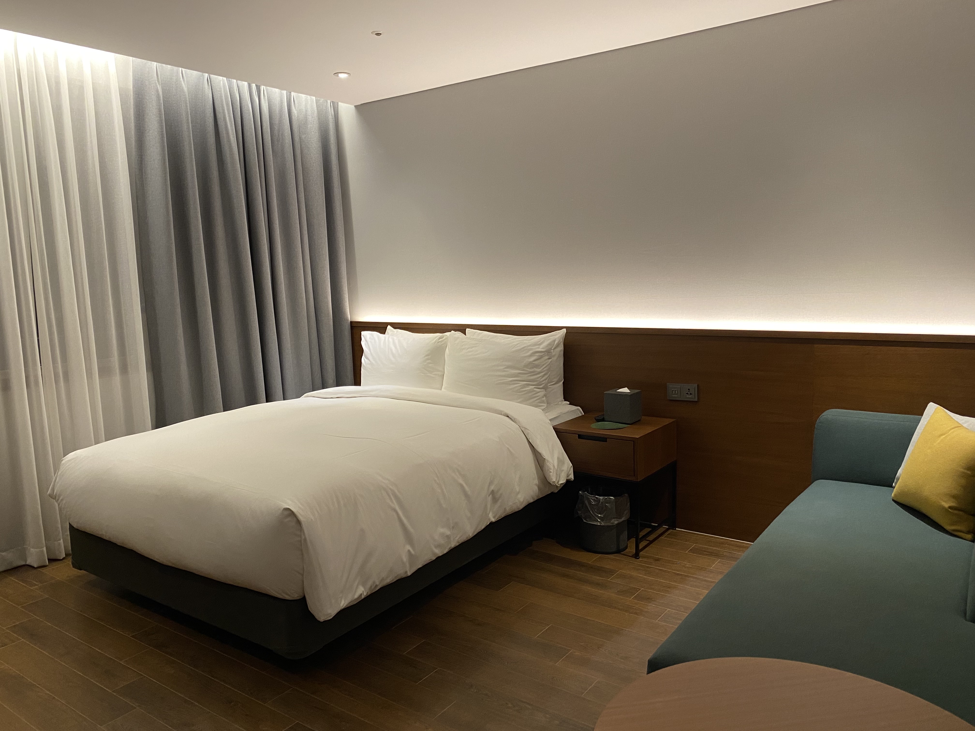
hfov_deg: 67.3
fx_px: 732
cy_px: 366
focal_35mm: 26
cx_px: 488
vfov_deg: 53.1
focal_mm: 4.25
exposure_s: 1/60
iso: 200
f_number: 1.8
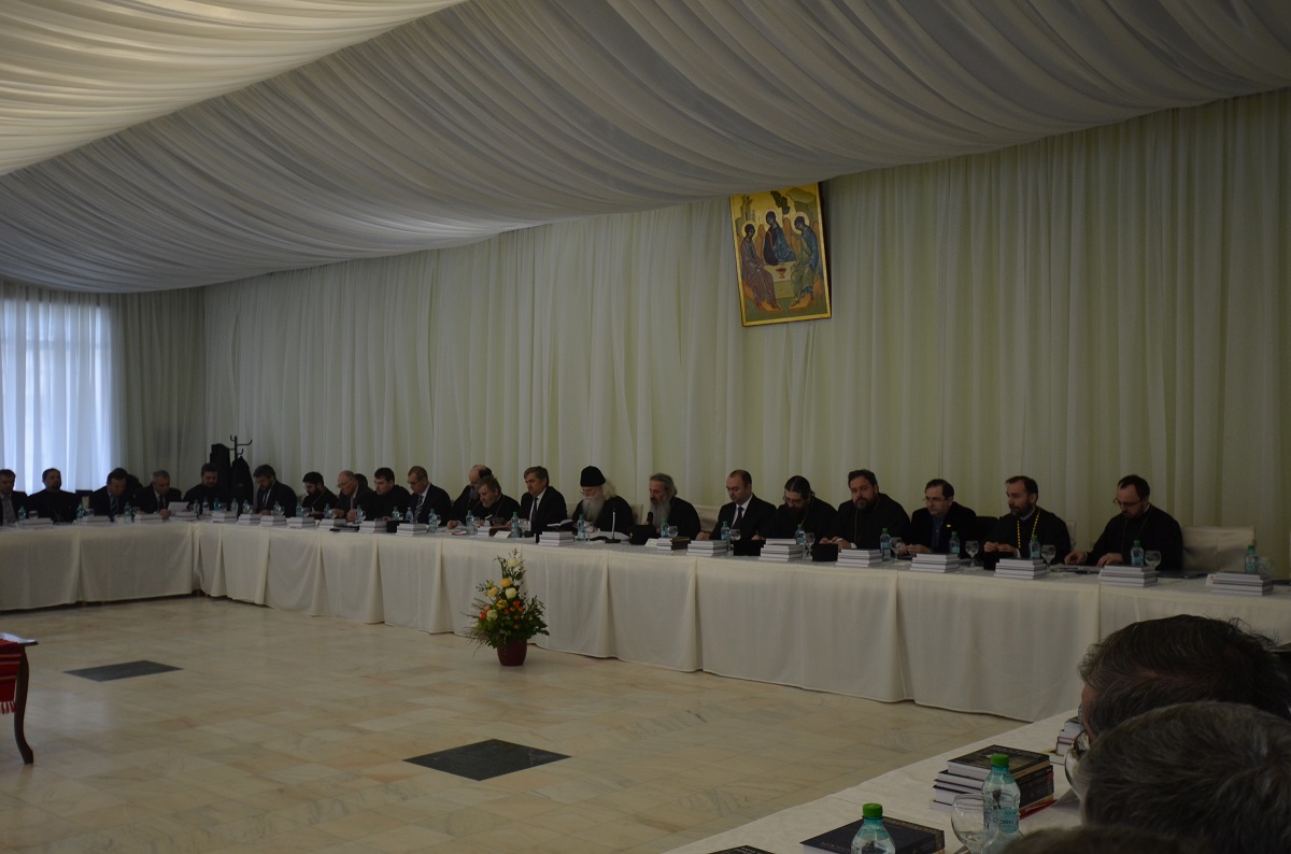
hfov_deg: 53.2
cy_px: 427
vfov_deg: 36.7
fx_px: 1288
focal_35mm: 36
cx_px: 646
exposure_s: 1/60
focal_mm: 24
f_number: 4.5
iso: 500
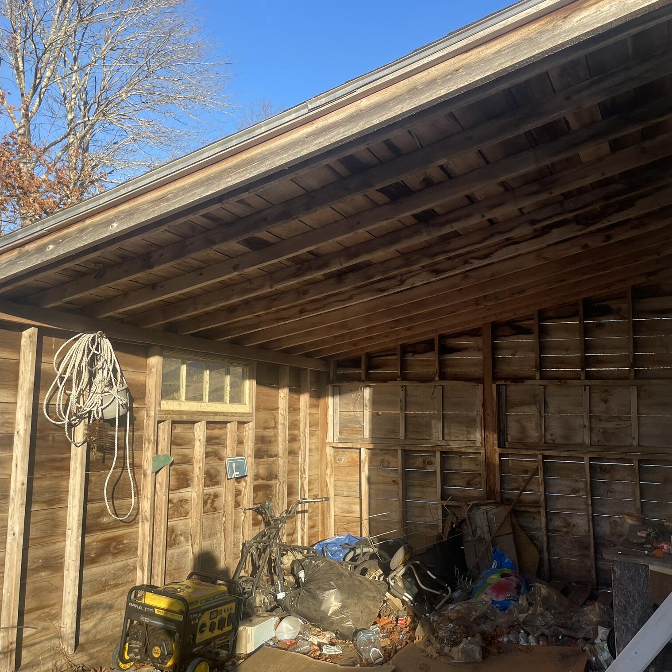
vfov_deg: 52.5
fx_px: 681
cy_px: 335
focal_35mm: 31
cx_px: 362
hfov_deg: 52.5
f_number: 1.6
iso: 32
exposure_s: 1/963
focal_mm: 4.2
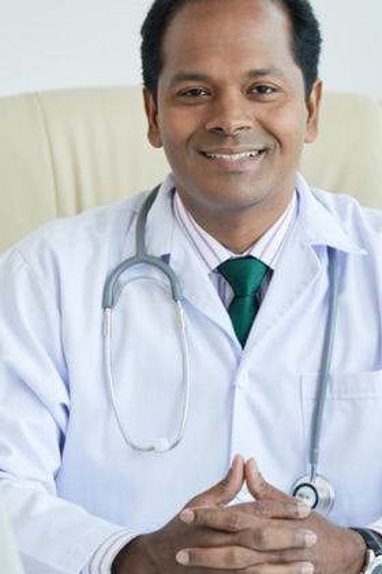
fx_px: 5309
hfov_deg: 4.1
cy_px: 309
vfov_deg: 6.2
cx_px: 229
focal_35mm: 333
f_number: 4
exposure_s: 1/250
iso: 800
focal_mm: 175
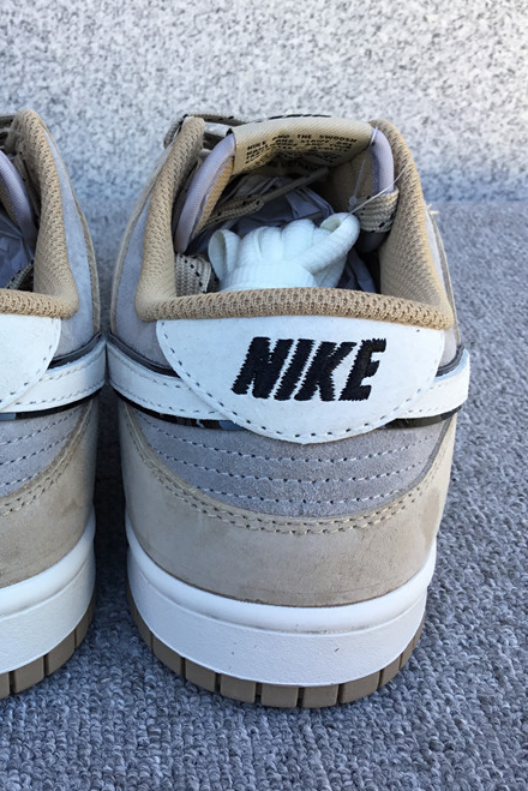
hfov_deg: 30.0
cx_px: 122
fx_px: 967
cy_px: 389
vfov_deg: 44.5
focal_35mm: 44
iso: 25
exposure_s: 1/100
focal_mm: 3.3
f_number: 2.4
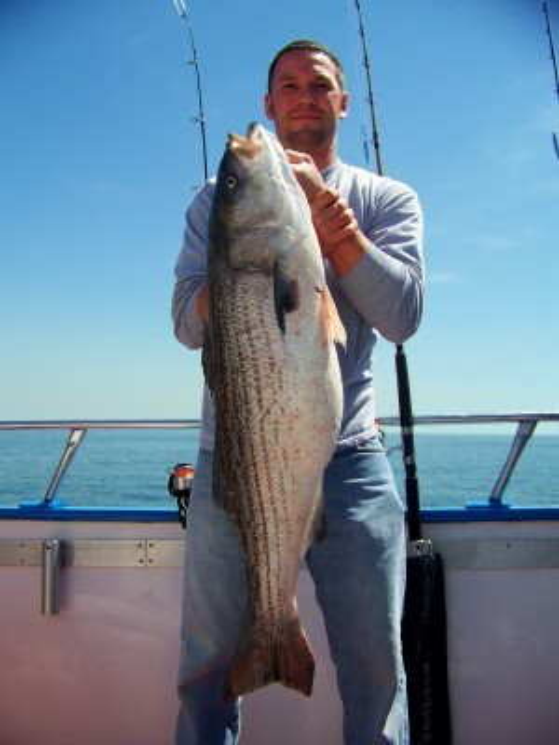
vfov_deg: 51.4
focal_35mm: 36
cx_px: 280
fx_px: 775
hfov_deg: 39.7
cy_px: 372
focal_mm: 5.85
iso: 64
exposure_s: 1/1000
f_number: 2.8
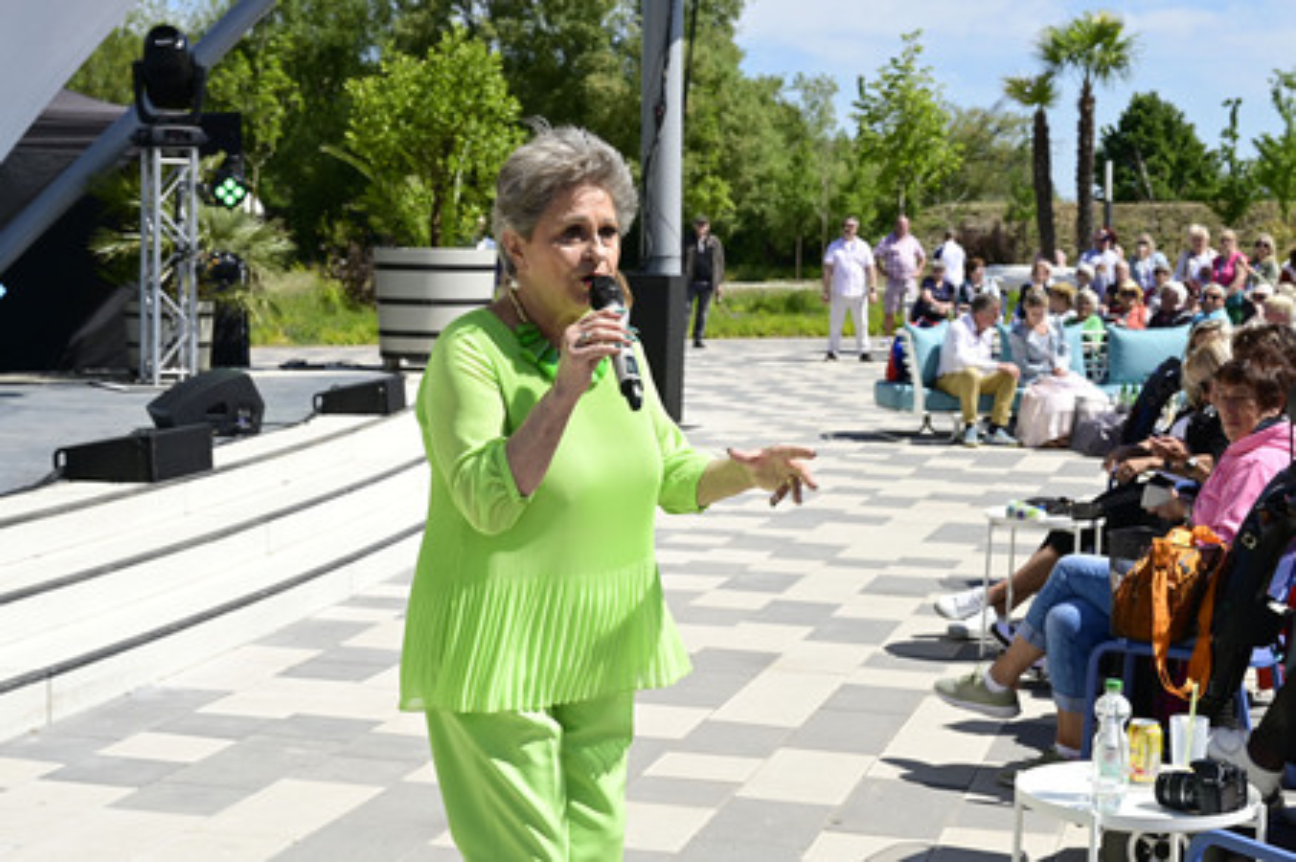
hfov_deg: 39.6
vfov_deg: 27.0
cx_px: 648
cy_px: 431
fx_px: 1799
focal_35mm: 50
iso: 80
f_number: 9
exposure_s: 1/200
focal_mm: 50
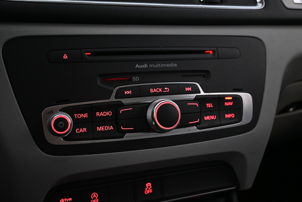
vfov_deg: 35.5
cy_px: 101
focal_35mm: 38
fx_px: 315
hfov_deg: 51.3
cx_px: 151
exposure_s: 1/40
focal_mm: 25
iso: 4500
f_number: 4.2
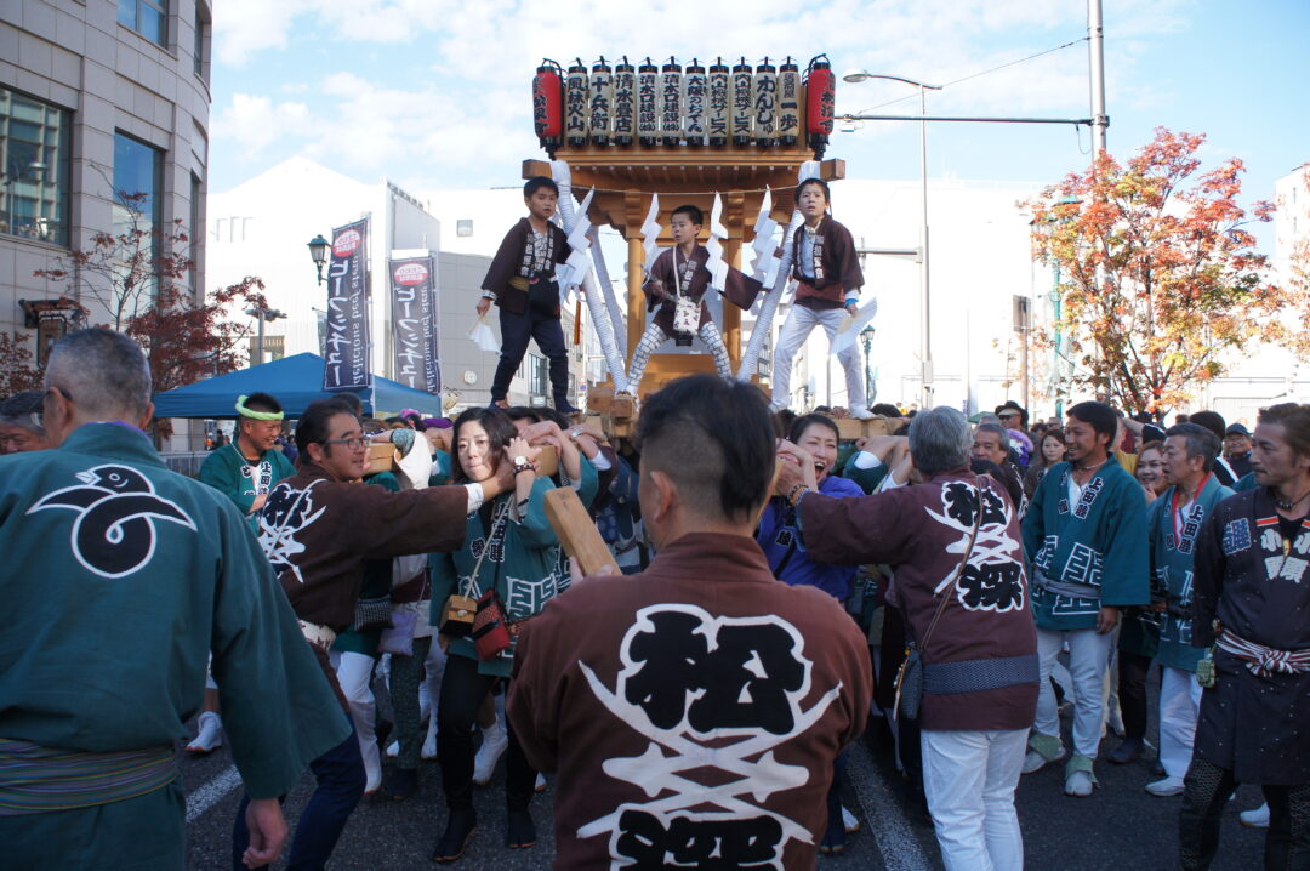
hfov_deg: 67.4
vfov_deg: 47.8
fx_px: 982
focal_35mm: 27
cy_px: 436
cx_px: 655
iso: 200
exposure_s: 1/320
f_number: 5.6
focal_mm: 18
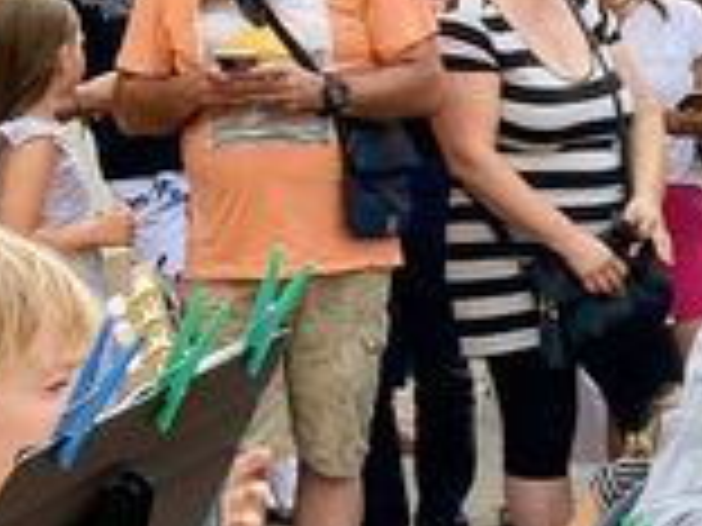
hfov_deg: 10.2
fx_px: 3731
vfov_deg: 7.9
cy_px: 764
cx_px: 1228
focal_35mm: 184
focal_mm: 3.99
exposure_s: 1/267
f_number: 1.8
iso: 20
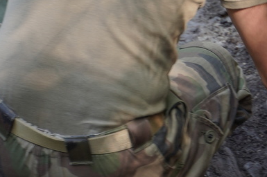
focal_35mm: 374
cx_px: 514
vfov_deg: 3.7
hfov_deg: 5.4
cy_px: -30
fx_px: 2771
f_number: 2.8
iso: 100
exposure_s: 1/60
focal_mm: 75
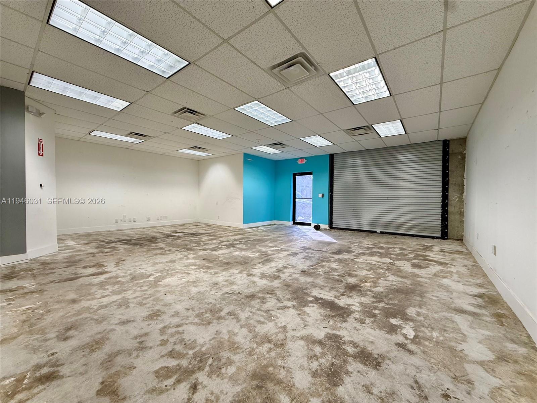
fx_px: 217
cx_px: 268
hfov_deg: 102.1
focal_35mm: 14
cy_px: 202
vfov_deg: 85.7
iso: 125
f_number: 2.2
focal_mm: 2.22
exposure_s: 1/120
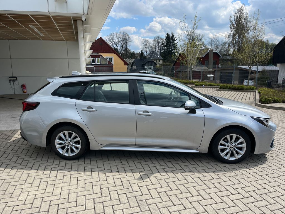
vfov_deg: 53.1
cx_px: 142
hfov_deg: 67.3
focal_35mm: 26
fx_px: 214
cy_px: 107
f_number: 1.6
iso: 50
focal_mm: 5.1
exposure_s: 1/2632
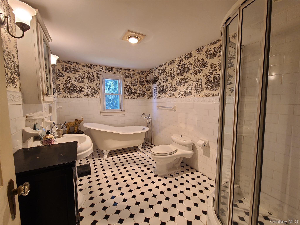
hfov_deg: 106.2
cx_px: 150
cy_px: 112
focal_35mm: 13
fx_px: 113
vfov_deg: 89.9
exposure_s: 1/60
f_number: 2.2
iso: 125
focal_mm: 2.2
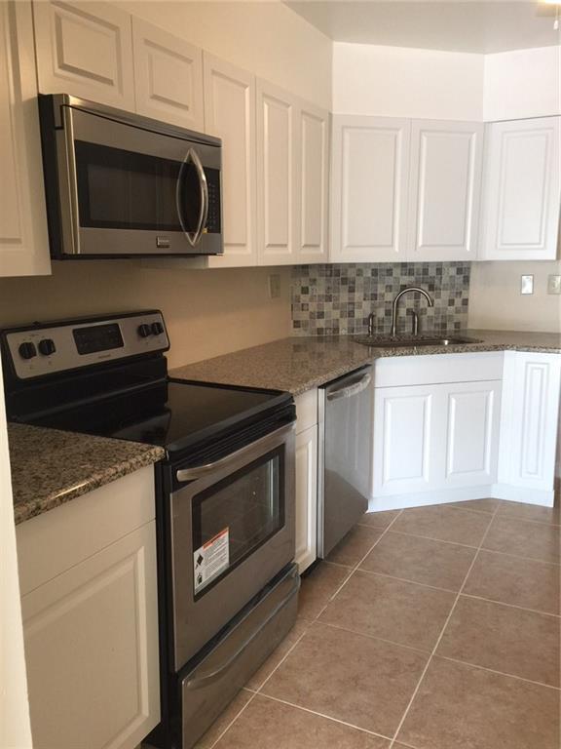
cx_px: 280
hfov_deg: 48.2
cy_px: 374
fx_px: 627
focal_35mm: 29
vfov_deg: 61.7
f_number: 2.2
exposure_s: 1/30
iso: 50
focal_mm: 4.15
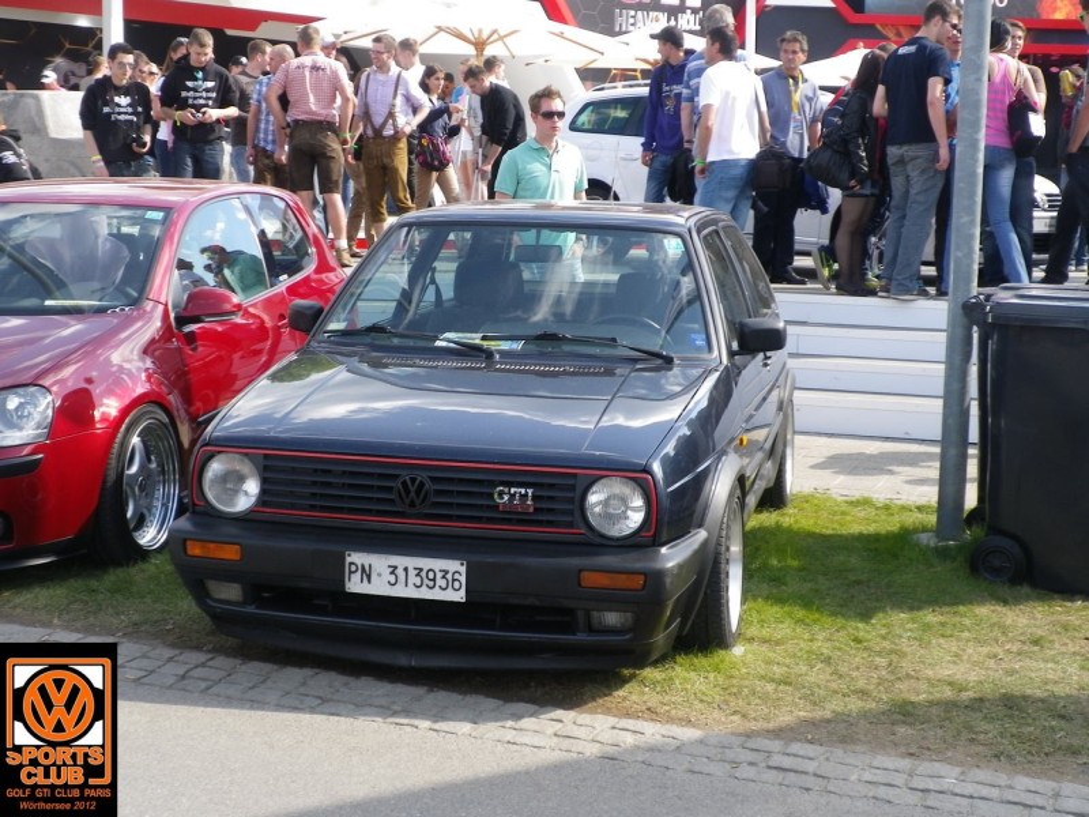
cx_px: 544
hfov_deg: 33.2
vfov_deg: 25.2
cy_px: 408
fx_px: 1825
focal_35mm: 58
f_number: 5.3
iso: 80
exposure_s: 1/100
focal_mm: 10.6
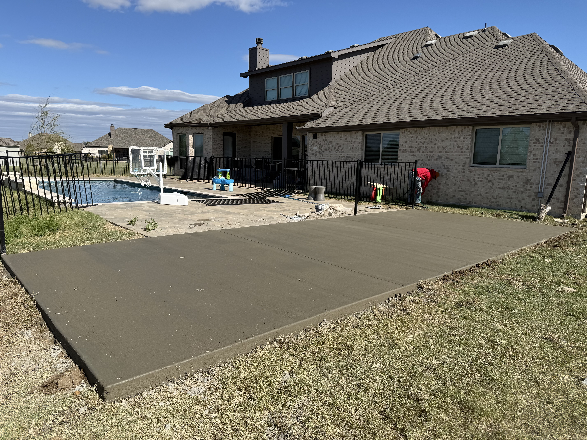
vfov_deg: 56.8
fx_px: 407
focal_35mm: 24
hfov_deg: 71.6
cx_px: 294
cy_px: 220
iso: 80
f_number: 1.78
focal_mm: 6.76
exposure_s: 1/5714
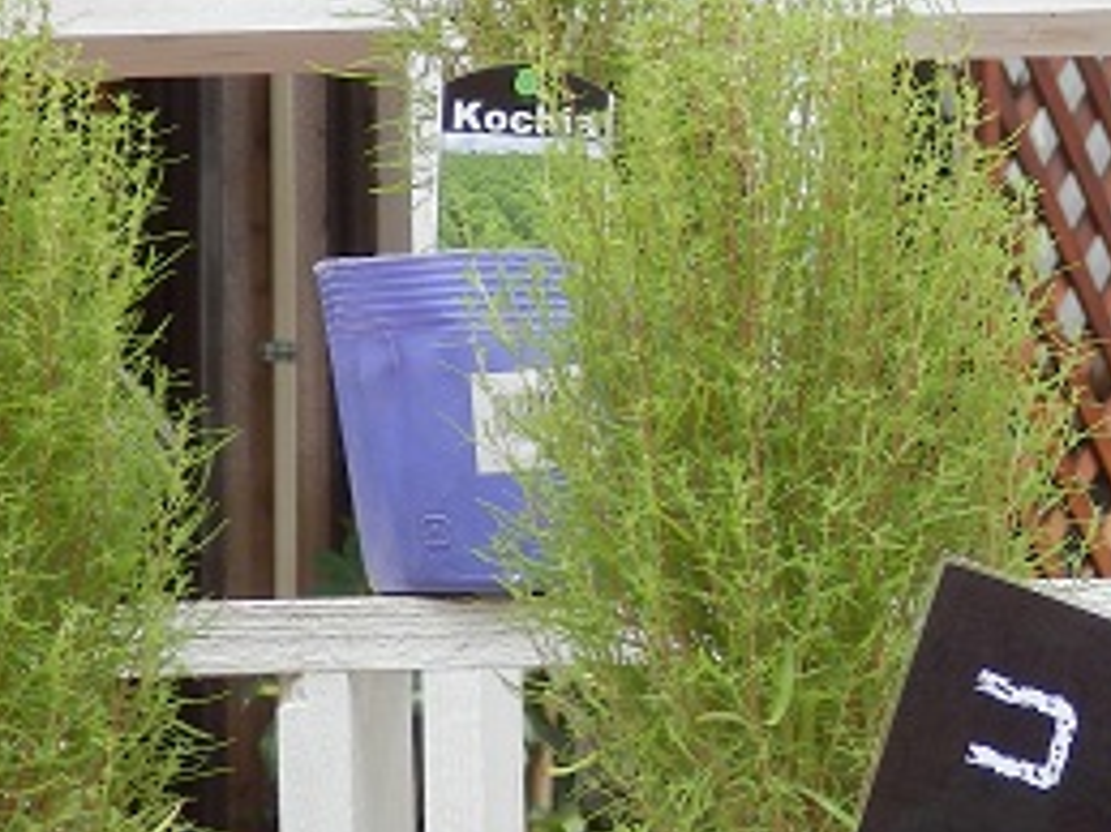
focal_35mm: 142
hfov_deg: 13.8
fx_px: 4555
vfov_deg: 10.4
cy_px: 360
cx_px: 982
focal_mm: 8.9
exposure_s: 1/80
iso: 80
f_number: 4
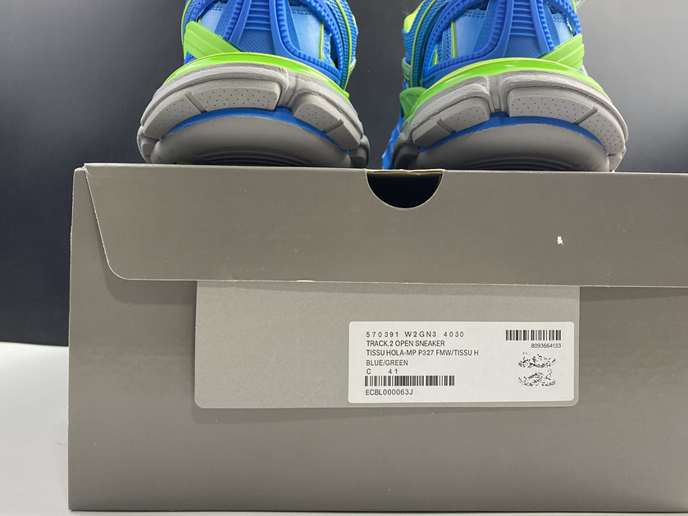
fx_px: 616
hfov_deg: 58.3
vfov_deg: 45.3
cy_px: 219
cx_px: 365
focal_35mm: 31
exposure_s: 1/88
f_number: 1.8
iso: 125
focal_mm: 4.25
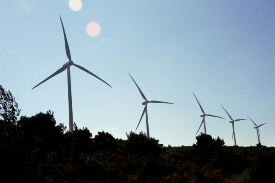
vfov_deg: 20.9
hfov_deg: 31.0
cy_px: 92
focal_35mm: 65
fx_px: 496
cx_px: 138
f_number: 20
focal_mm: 65
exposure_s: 1/160
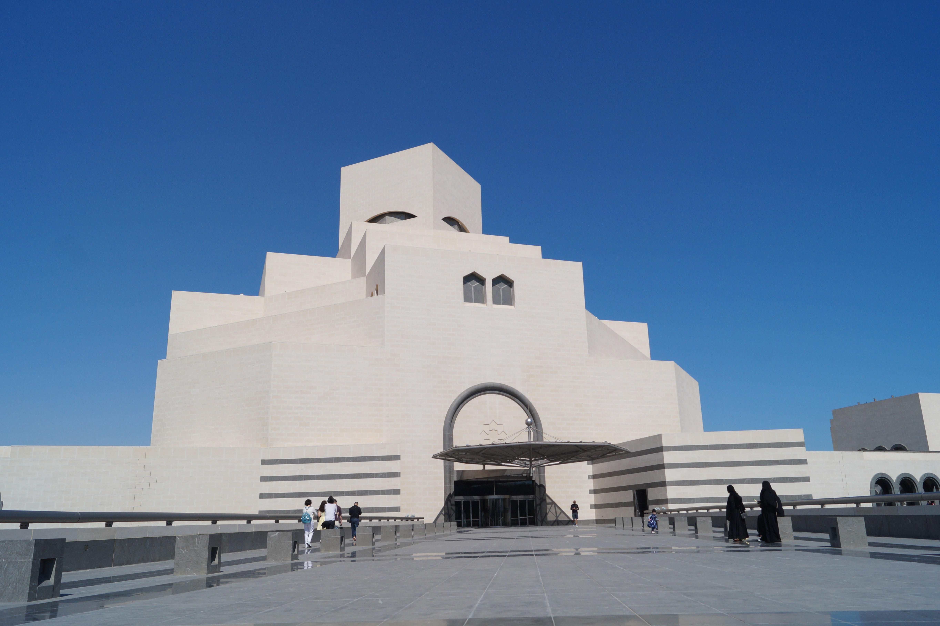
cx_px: 470
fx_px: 705
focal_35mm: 27
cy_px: 313
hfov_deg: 67.4
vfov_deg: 47.9
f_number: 9
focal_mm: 18
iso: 200
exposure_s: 1/1250
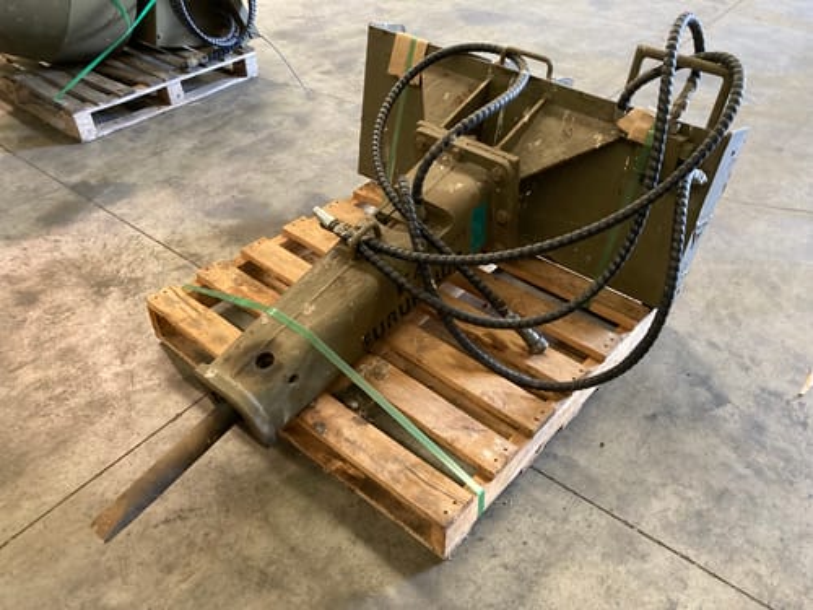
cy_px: 305
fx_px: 658
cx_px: 406
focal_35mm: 28
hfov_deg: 63.4
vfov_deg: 49.7
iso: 250
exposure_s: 1/50
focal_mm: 3.99
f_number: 1.8
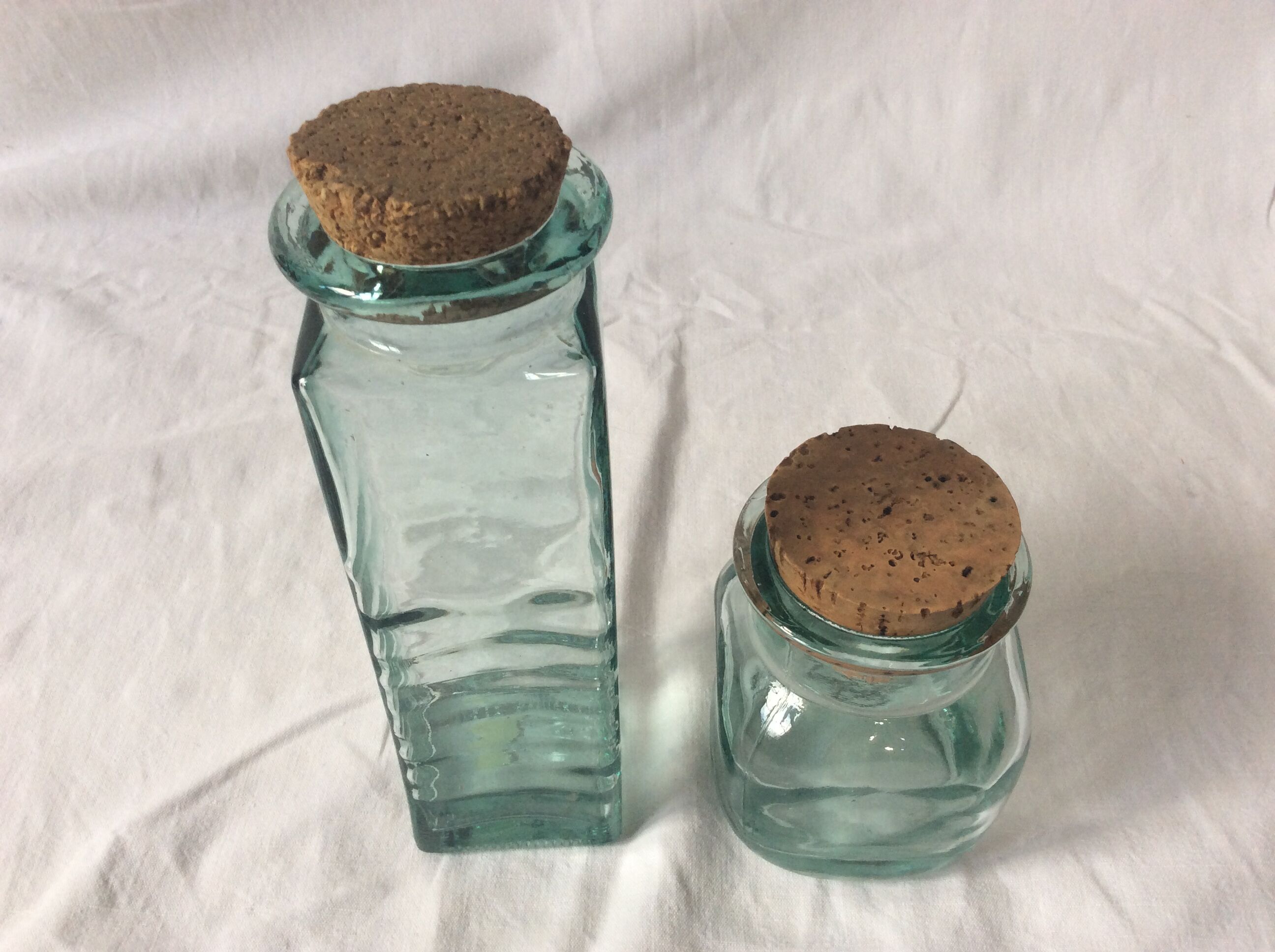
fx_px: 1177
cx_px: 638
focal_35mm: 32
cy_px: 476
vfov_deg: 44.1
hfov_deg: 56.9
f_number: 2.4
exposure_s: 1/50
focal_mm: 3.3
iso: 50
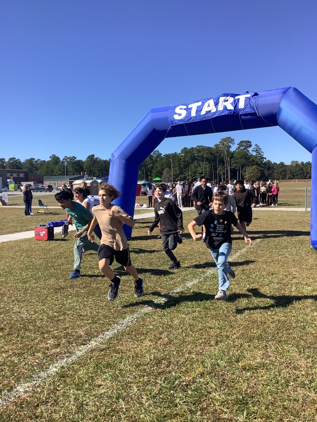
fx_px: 379
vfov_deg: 58.4
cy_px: 211
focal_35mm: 31
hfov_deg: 45.4
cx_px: 158
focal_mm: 3.3
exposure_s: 1/936
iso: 25
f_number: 2.4
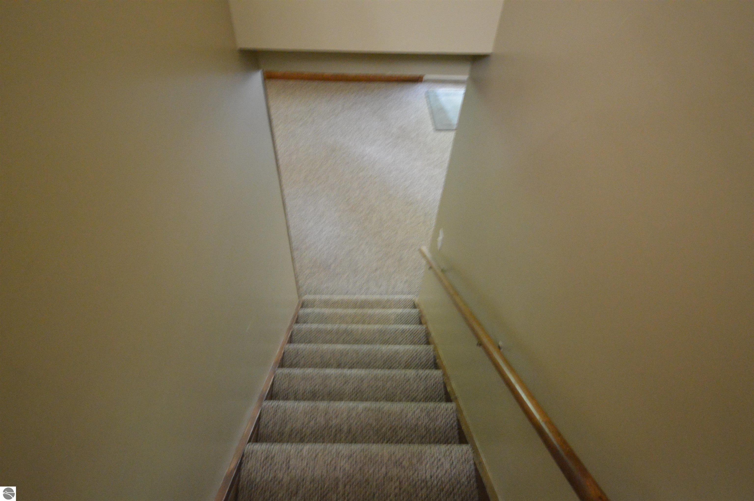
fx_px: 439
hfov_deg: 81.3
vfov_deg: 59.4
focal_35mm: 21
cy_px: 250
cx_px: 377
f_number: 4.8
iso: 3200
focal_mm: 14
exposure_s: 1/13
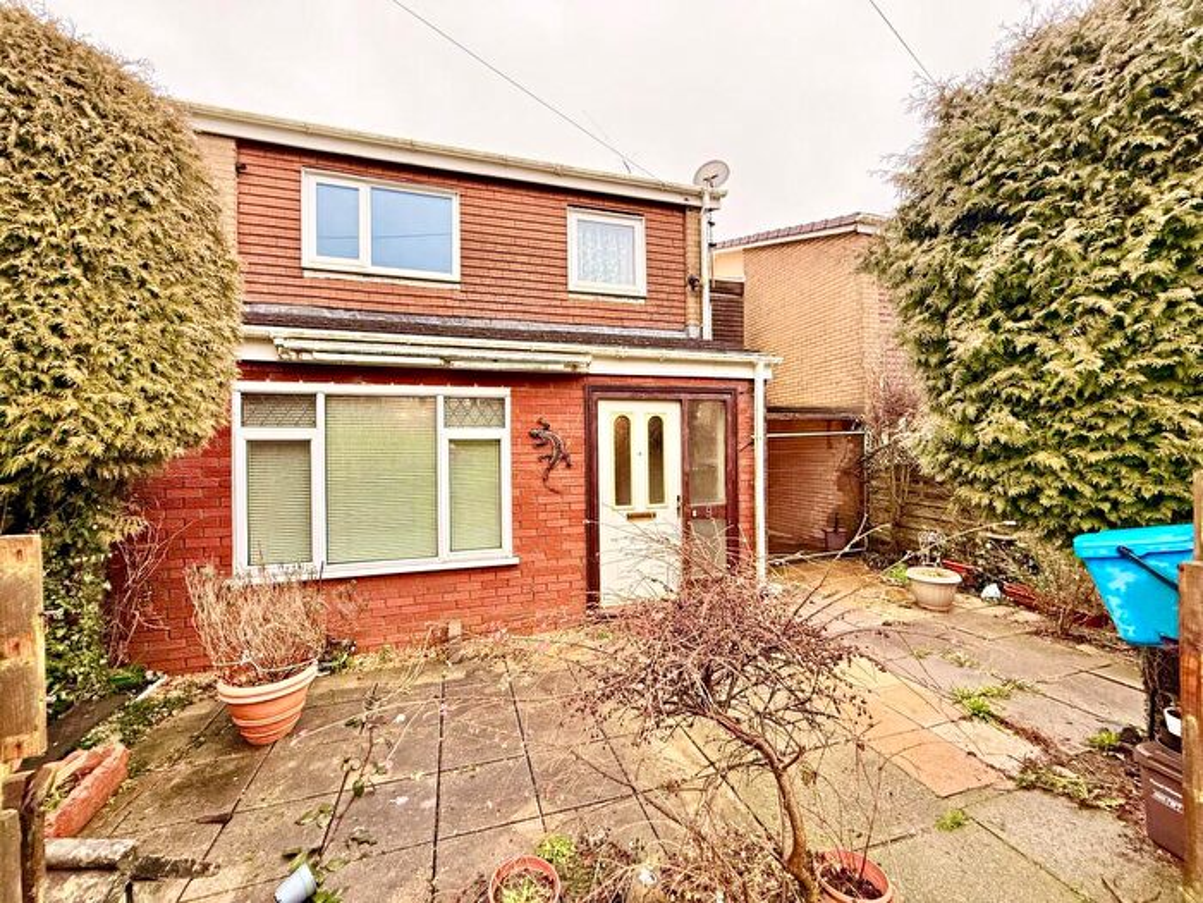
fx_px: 487
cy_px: 452
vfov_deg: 85.7
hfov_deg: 102.1
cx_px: 602
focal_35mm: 14
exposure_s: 1/99
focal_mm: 2.22
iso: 100
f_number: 2.2
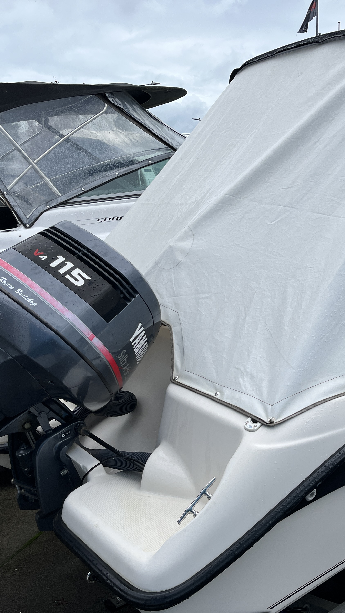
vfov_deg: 52.8
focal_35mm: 38
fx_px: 618
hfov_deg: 30.0
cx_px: 301
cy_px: 305
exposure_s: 1/2268
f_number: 1.6
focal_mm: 5.1
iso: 50
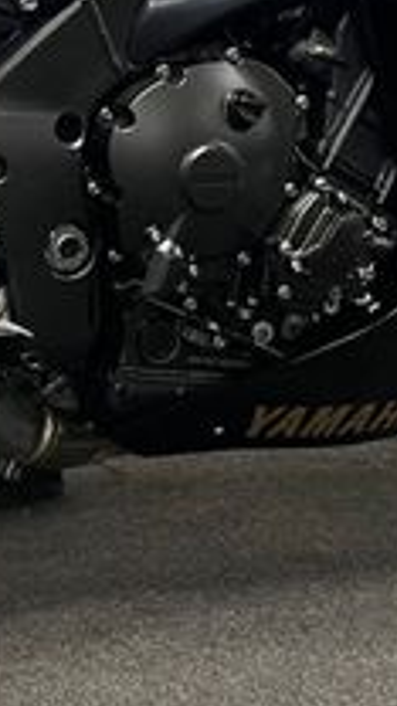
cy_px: 61
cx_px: -48
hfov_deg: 13.6
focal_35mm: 87
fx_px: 1628
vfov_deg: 23.8
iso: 100
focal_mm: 5.1
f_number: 1.6
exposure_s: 1/50
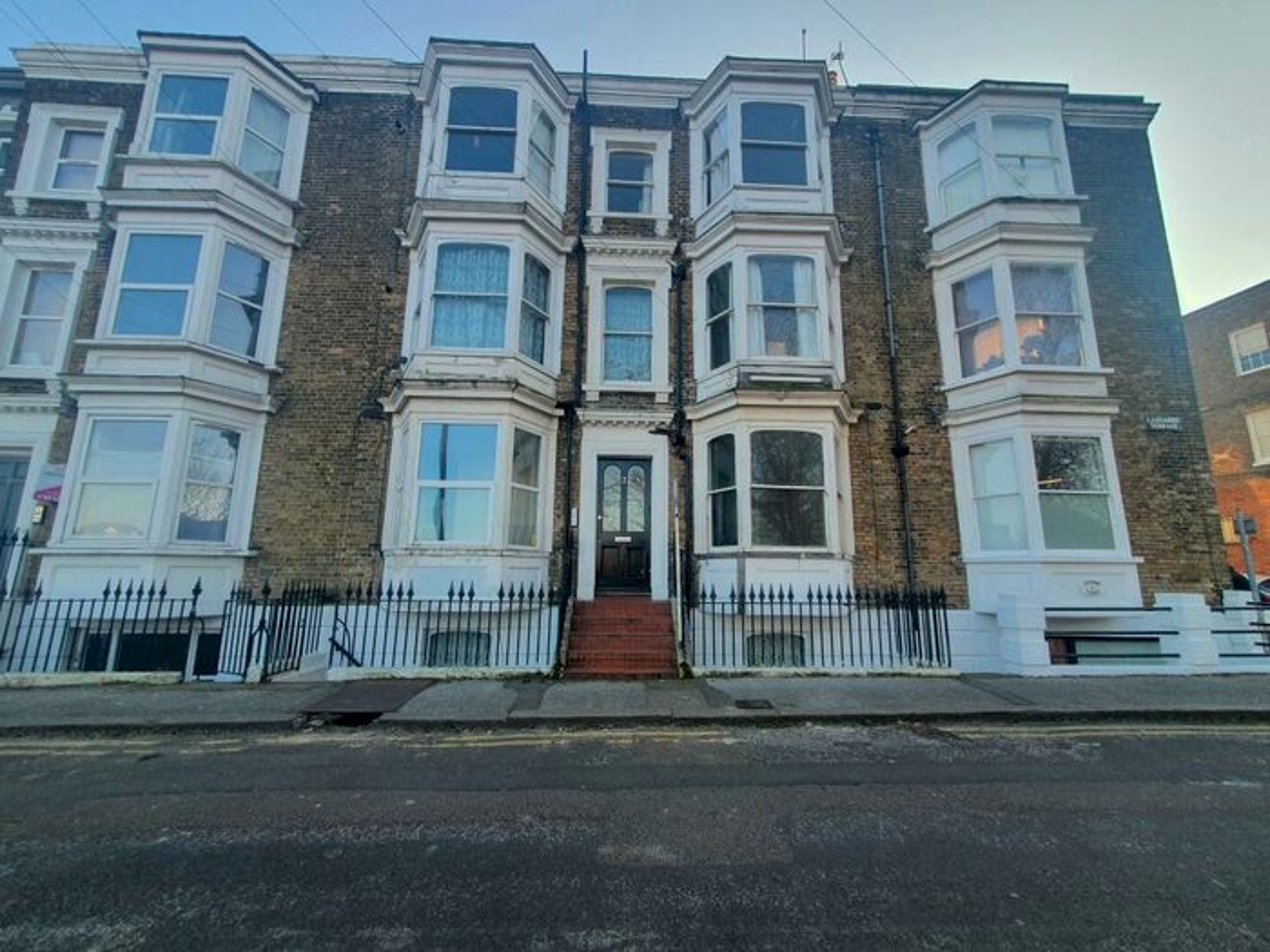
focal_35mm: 13
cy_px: 476
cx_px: 635
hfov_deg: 106.2
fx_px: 477
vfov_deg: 89.9
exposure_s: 1/266
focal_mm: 1.8
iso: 50
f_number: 2.2
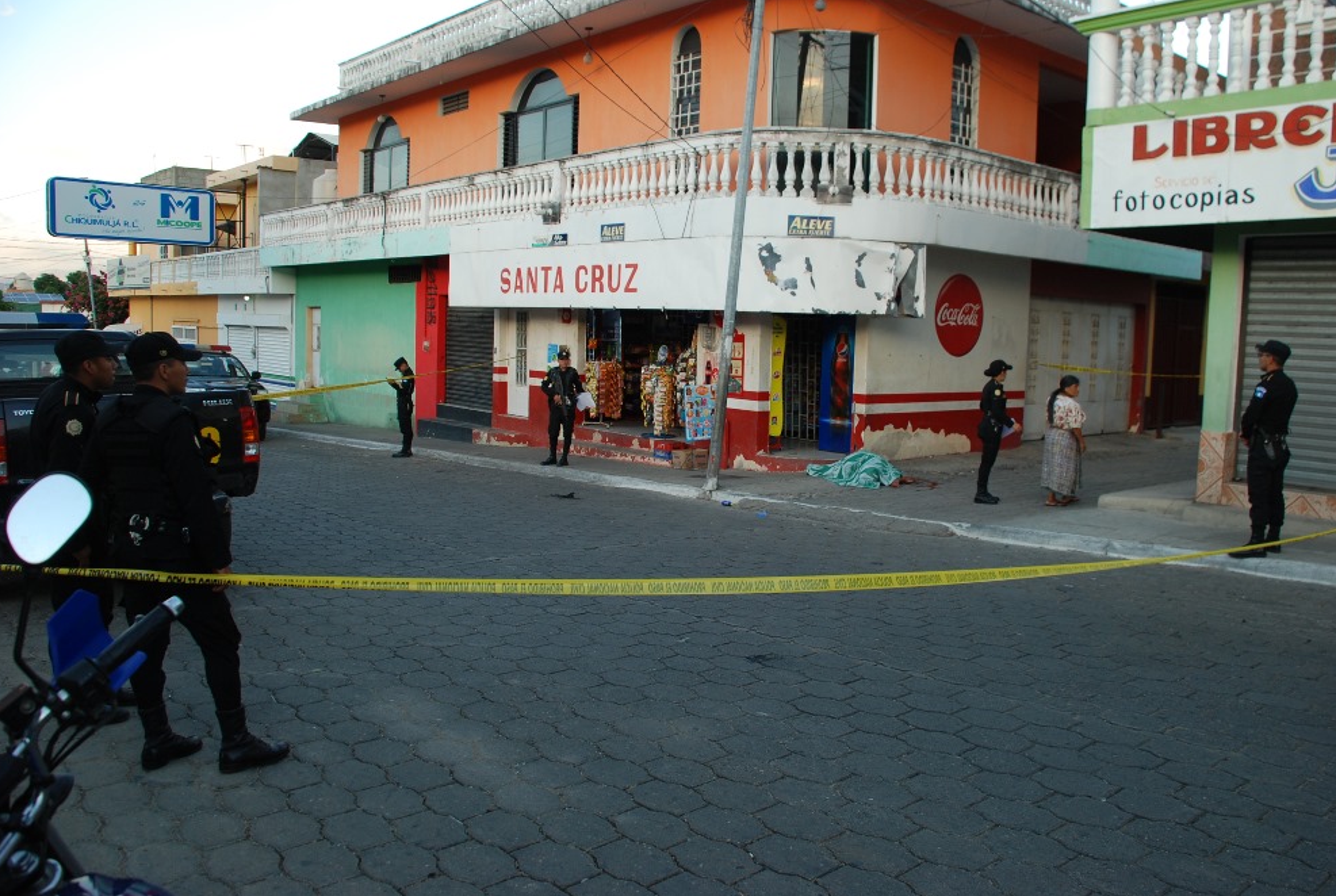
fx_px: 1041
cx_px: 689
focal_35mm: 28
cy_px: 438
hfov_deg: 65.4
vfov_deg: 46.6
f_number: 4.5
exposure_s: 1/80
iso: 200
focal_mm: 18
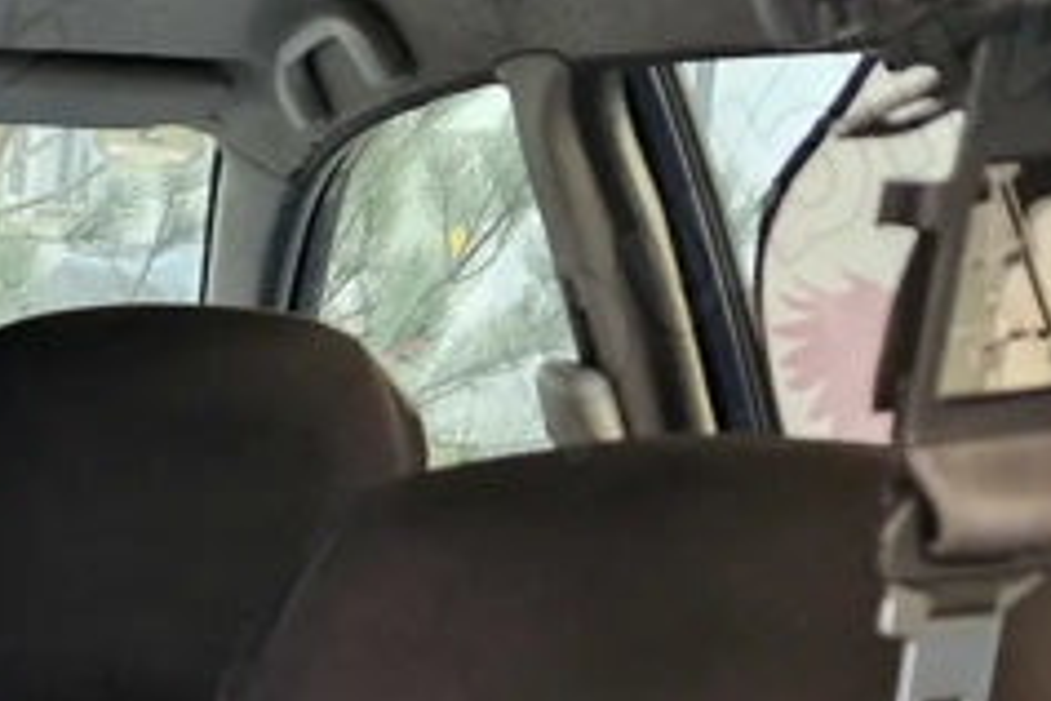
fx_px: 2948
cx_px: -594
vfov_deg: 12.4
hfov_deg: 17.8
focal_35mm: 101
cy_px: 1269
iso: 125
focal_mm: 5.54
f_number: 1.8
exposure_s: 1/180
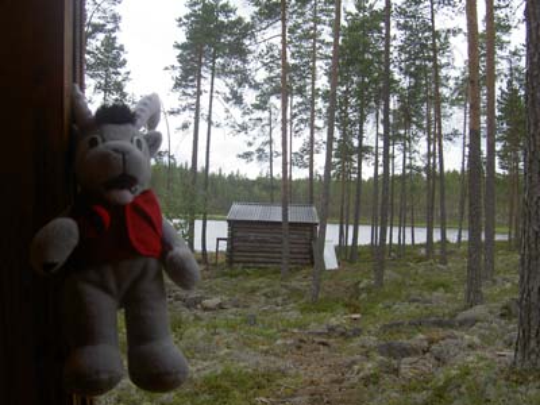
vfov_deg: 36.8
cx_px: 270
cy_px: 202
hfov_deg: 47.9
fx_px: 608
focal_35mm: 39
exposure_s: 1/115
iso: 100
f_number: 4.7
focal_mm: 8
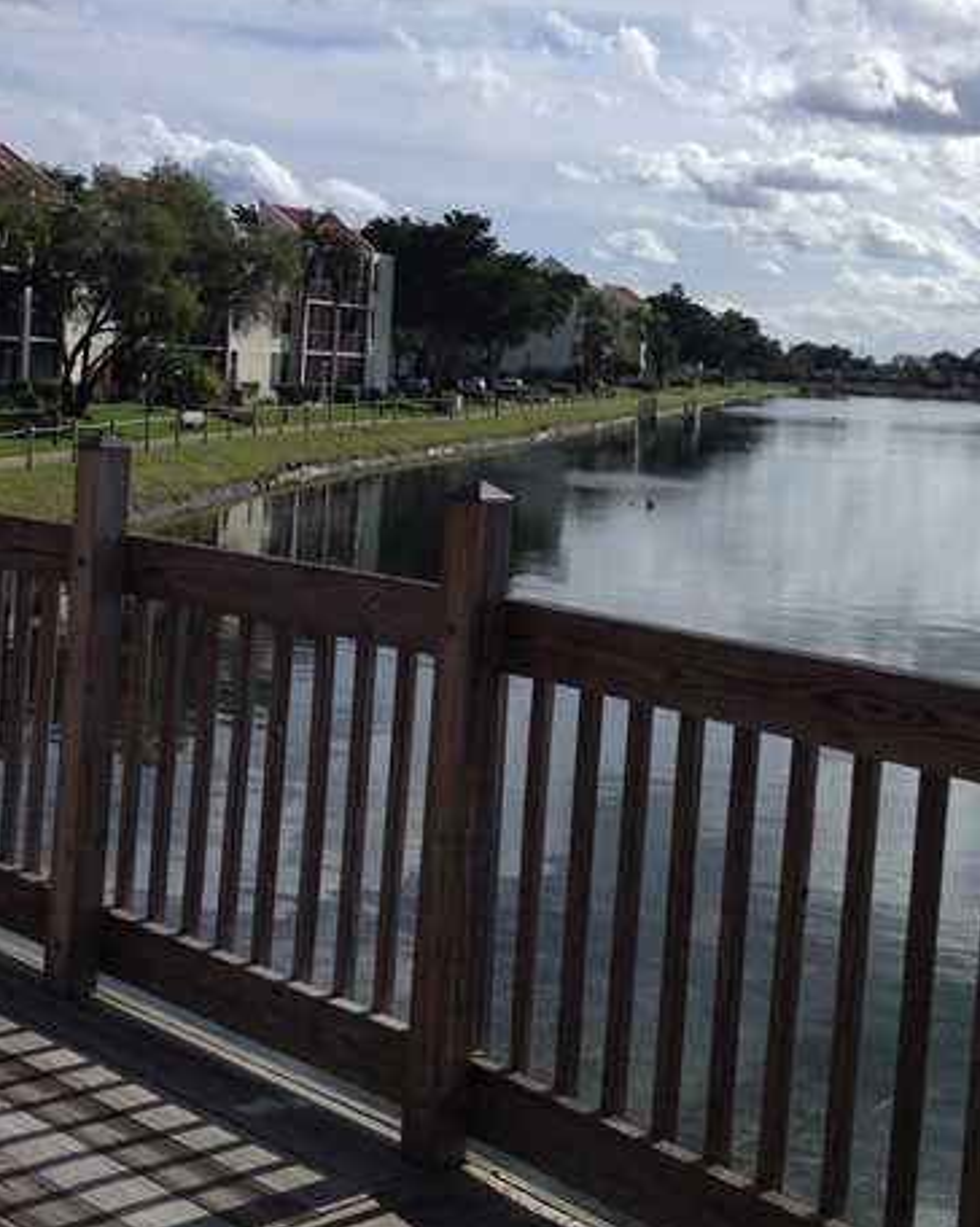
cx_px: 423
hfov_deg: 25.3
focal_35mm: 60
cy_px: 452
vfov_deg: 31.3
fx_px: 2178
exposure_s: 1/3460
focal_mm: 4.28
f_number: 2.4
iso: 50
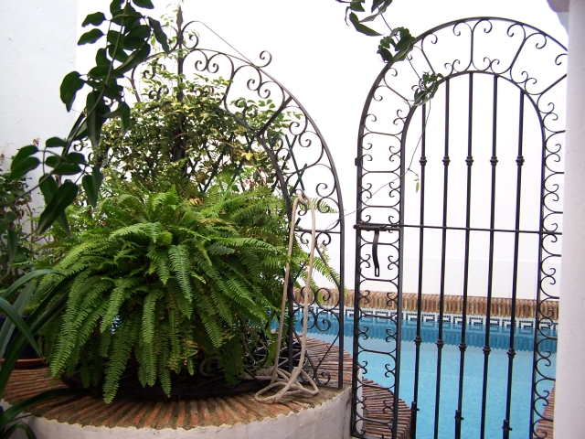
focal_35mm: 38
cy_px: 220
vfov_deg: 37.7
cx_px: 292
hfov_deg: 49.0
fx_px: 642
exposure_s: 1/60
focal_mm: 6.3
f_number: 2.8
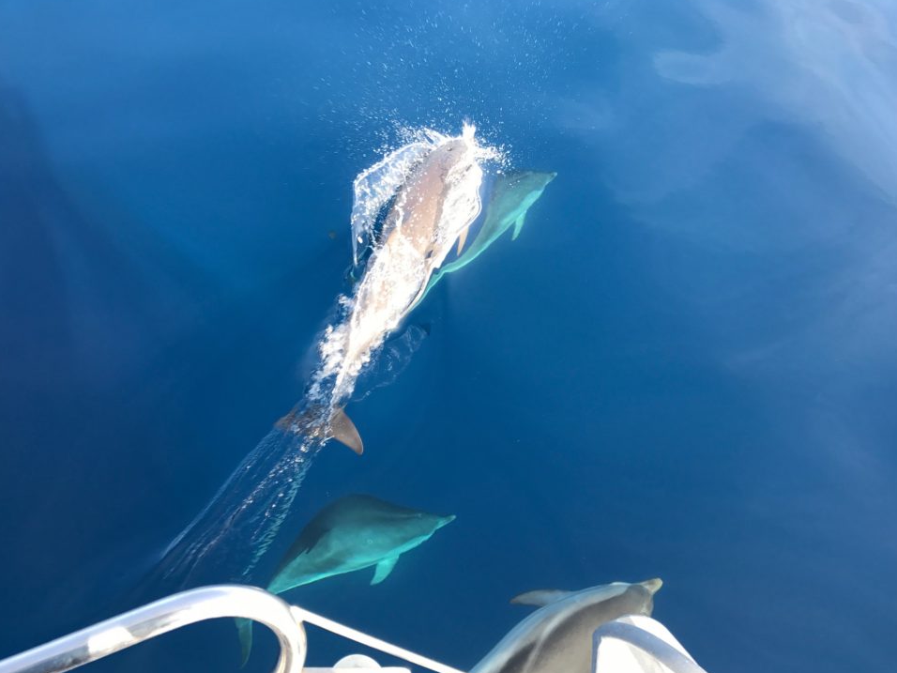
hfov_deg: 59.9
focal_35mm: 30
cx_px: 430
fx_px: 777
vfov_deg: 46.8
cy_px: 347
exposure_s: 1/318
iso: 20
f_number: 1.8
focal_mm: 3.99
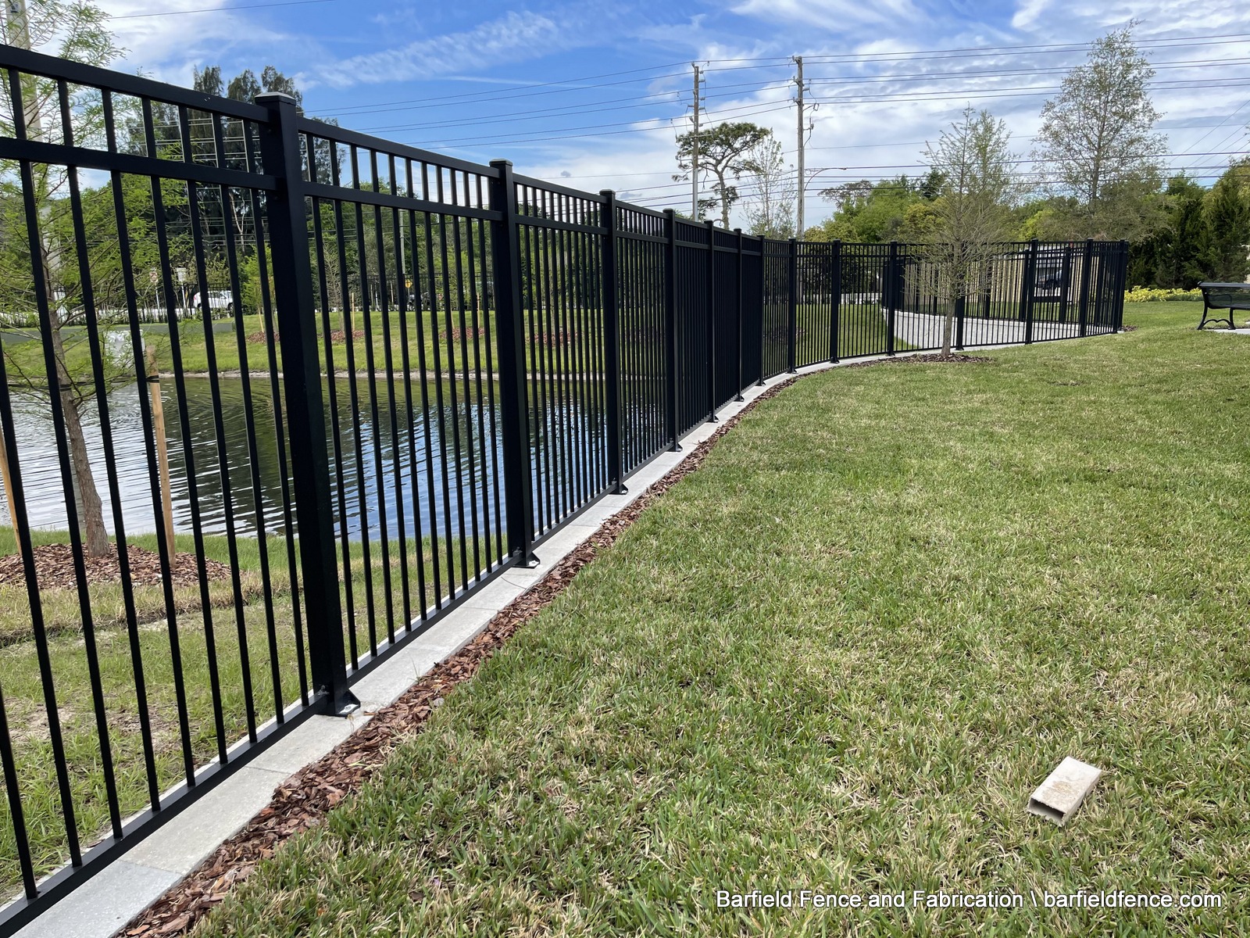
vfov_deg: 53.1
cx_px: 625
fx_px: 939
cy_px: 469
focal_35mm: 26
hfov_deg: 67.3
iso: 32
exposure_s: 1/1323
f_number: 1.6
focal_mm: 5.1
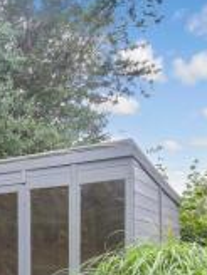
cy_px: 261
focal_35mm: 53
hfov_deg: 21.4
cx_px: -131
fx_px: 423
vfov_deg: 33.7
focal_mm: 13
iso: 160
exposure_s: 1/100
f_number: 8
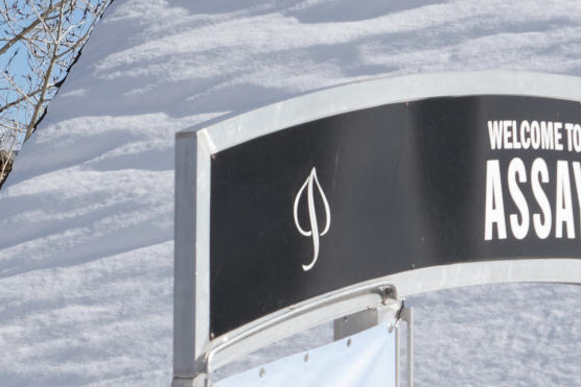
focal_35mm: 356
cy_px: 572
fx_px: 5747
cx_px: -306
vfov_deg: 3.8
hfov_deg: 5.7
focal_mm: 66
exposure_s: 1/320
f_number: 8
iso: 100
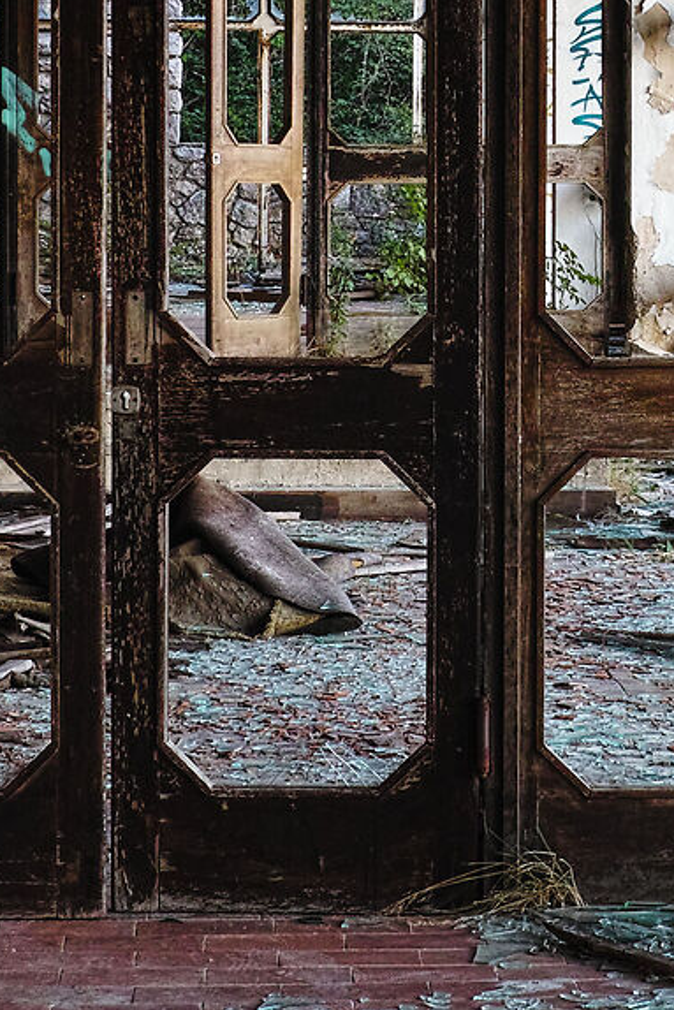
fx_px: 3284
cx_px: 496
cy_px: 282
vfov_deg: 17.4
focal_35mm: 117
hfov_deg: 11.7
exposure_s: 8
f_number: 11
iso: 100
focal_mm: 19
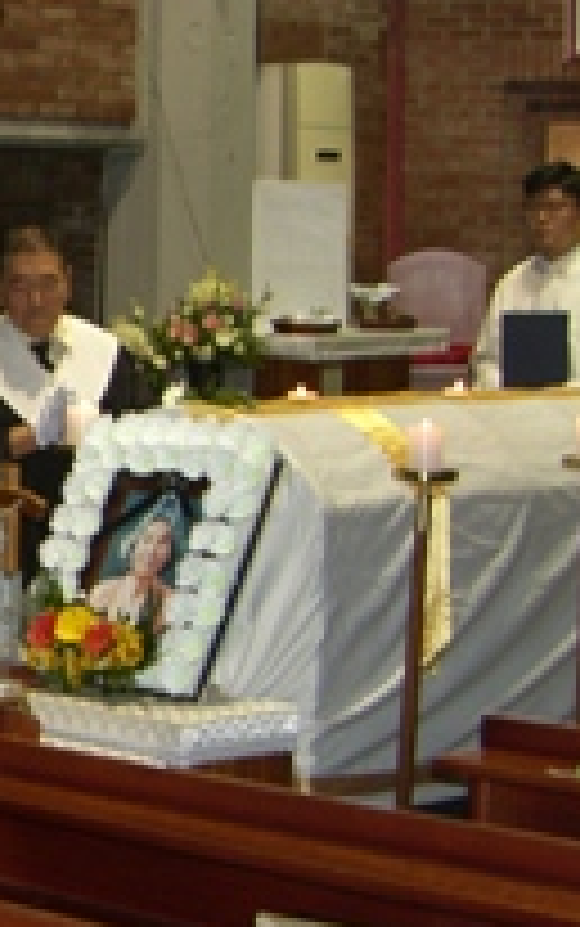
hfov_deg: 13.4
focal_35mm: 92
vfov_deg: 22.5
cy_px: 454
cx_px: -306
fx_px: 2324
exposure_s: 1/30
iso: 64
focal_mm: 7.4
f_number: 2.2
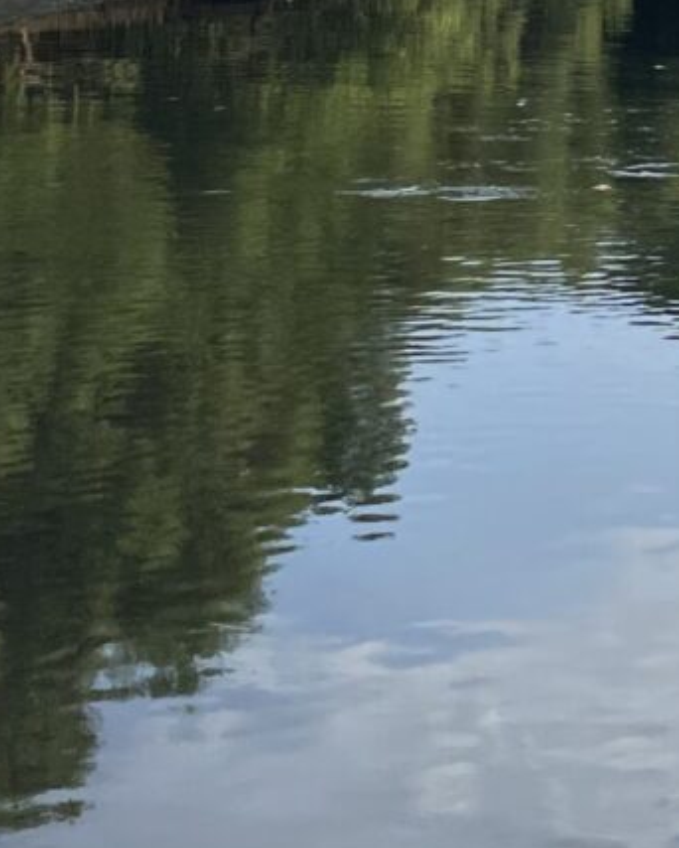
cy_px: -270
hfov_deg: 13.4
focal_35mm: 114
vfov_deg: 15.9
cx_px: 675
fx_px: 2862
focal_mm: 4.2
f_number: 1.6
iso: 50
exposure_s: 1/3300
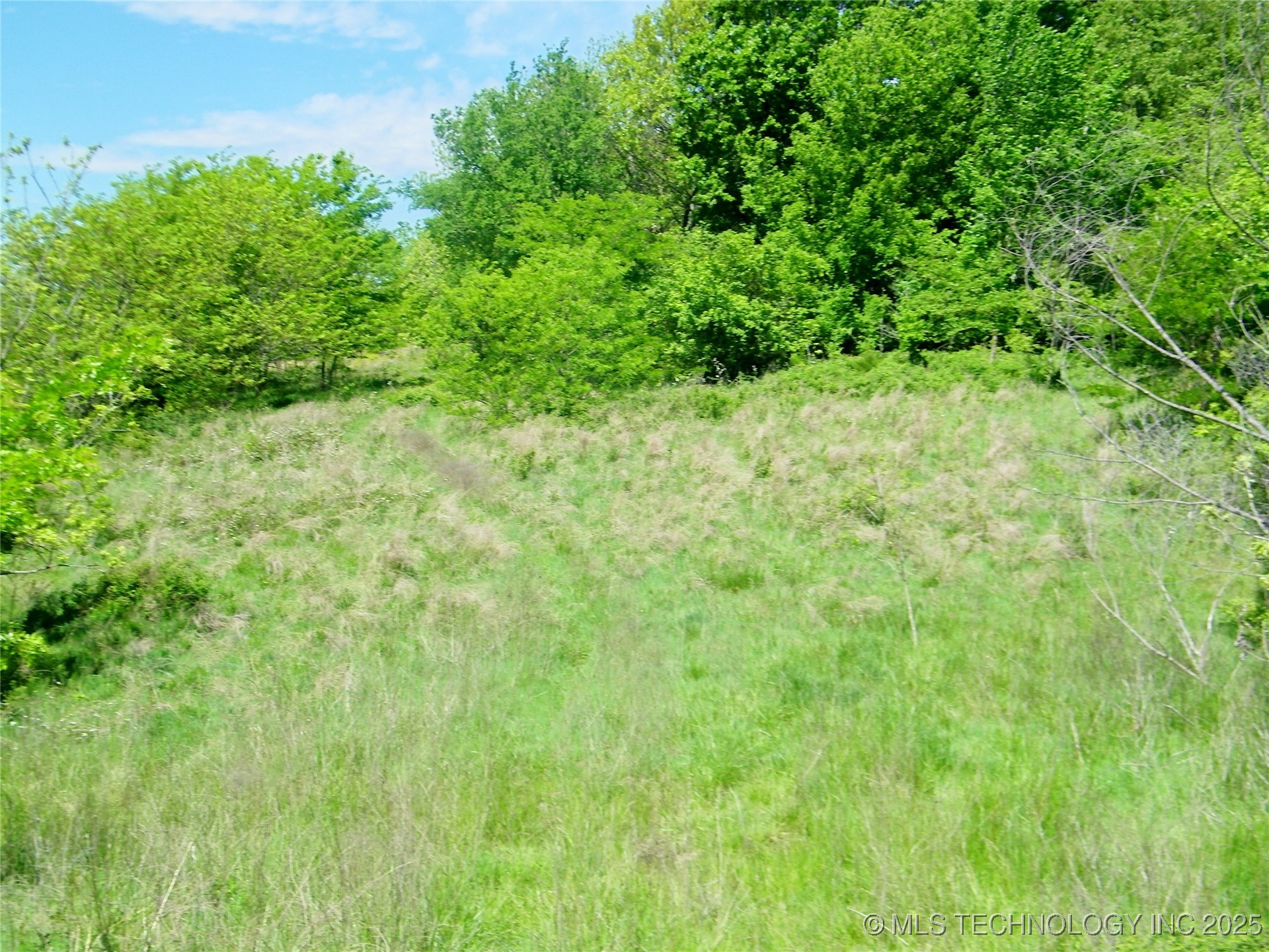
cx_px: 634
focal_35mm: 45
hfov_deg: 42.1
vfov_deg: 32.2
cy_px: 476
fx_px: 1650
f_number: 7.8
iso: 80
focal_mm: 8.1
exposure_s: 1/160
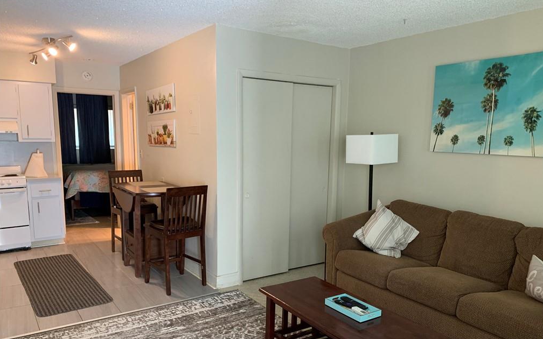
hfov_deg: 66.5
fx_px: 414
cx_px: 275
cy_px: 204
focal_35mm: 28
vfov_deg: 44.3
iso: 320
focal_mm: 4.25
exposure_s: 1/60
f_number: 1.8
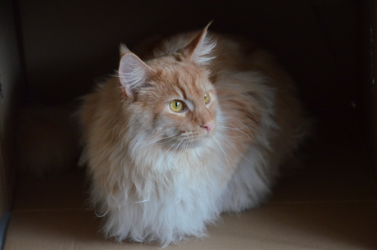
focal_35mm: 165
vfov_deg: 8.3
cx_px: 188
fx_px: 1725
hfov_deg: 12.5
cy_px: 125
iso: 3200
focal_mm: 110
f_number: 5.6
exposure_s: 1/25
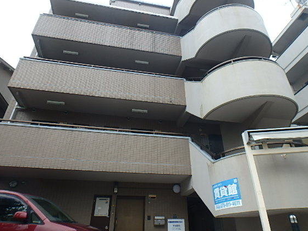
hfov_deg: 71.5
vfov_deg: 56.7
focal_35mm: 24
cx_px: 162
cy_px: 103
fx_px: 214
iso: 125
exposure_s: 1/400
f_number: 3.5
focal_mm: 3.7
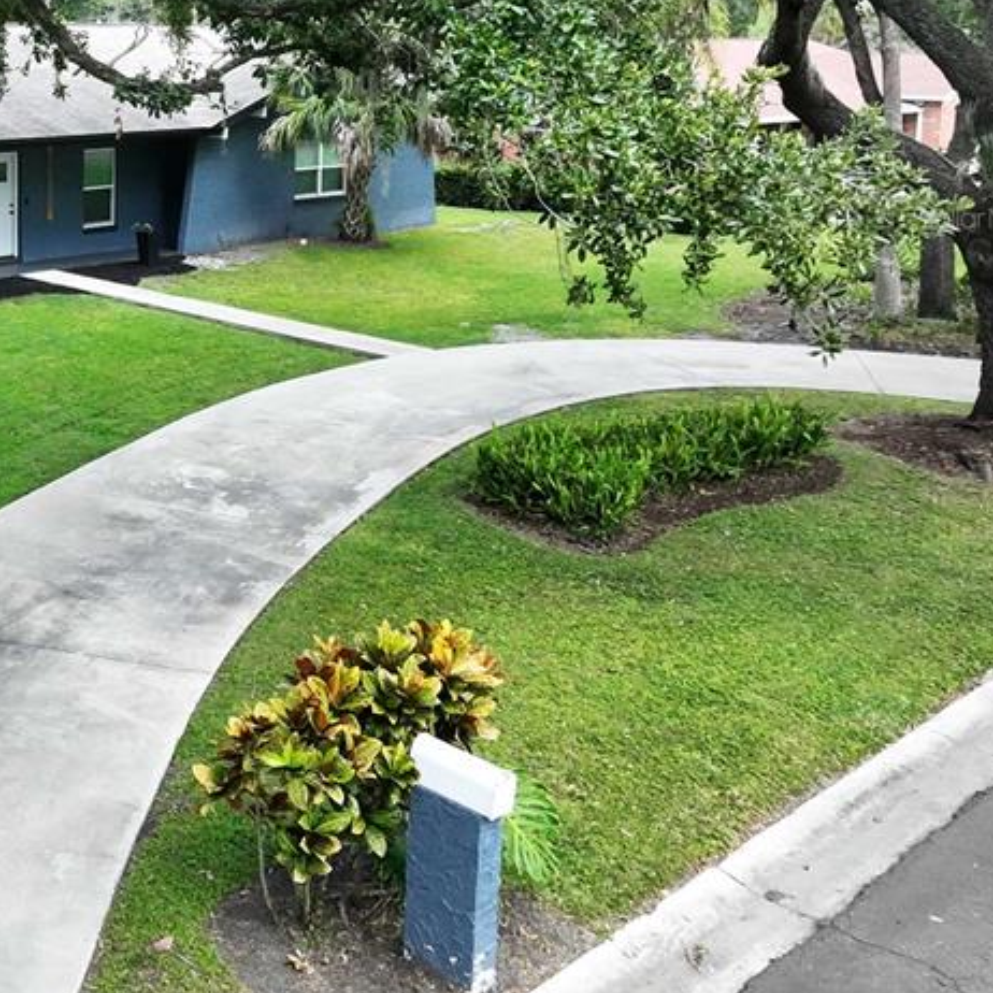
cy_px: 217
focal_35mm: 47
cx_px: -58
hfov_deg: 32.4
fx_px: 1525
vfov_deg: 35.1
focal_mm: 12.29
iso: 1600
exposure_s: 1/100
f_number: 11
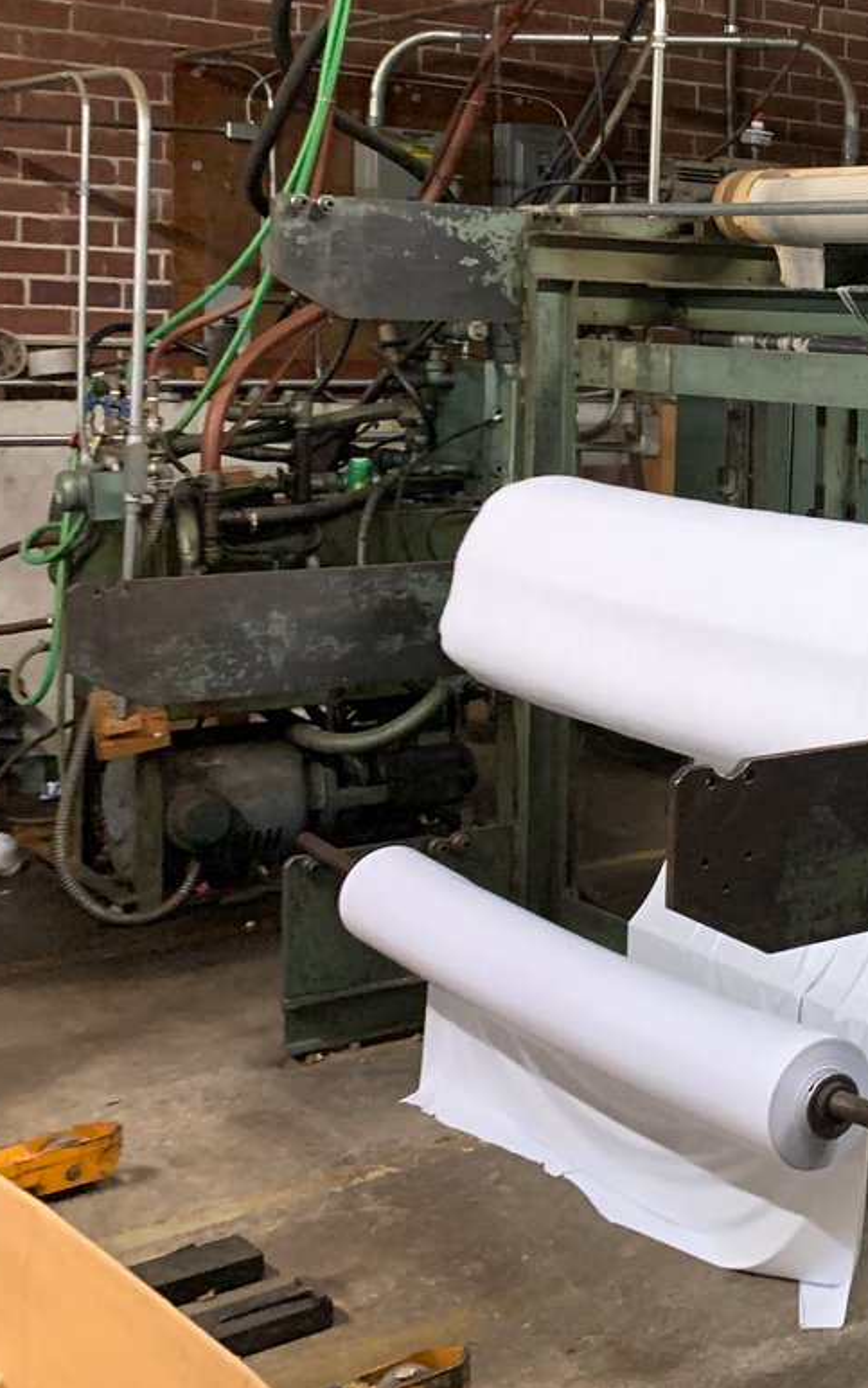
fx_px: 2042
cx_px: 1191
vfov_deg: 37.0
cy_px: 431
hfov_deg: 21.3
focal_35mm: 54
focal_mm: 4.25
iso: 640
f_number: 1.8
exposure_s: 1/30
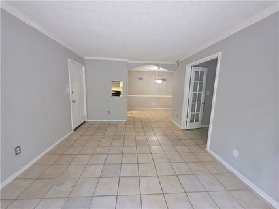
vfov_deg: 89.9
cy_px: 104
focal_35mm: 13
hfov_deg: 106.2
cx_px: 140
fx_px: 105
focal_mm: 2.2
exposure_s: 1/60
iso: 250
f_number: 1.9
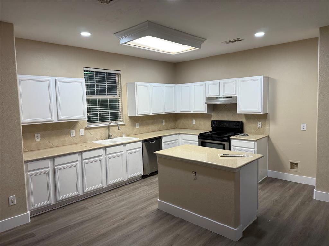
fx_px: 228
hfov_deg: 71.6
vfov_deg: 56.8
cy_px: 123
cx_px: 164
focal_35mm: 24
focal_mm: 6.76
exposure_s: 1/120
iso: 125
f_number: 1.78
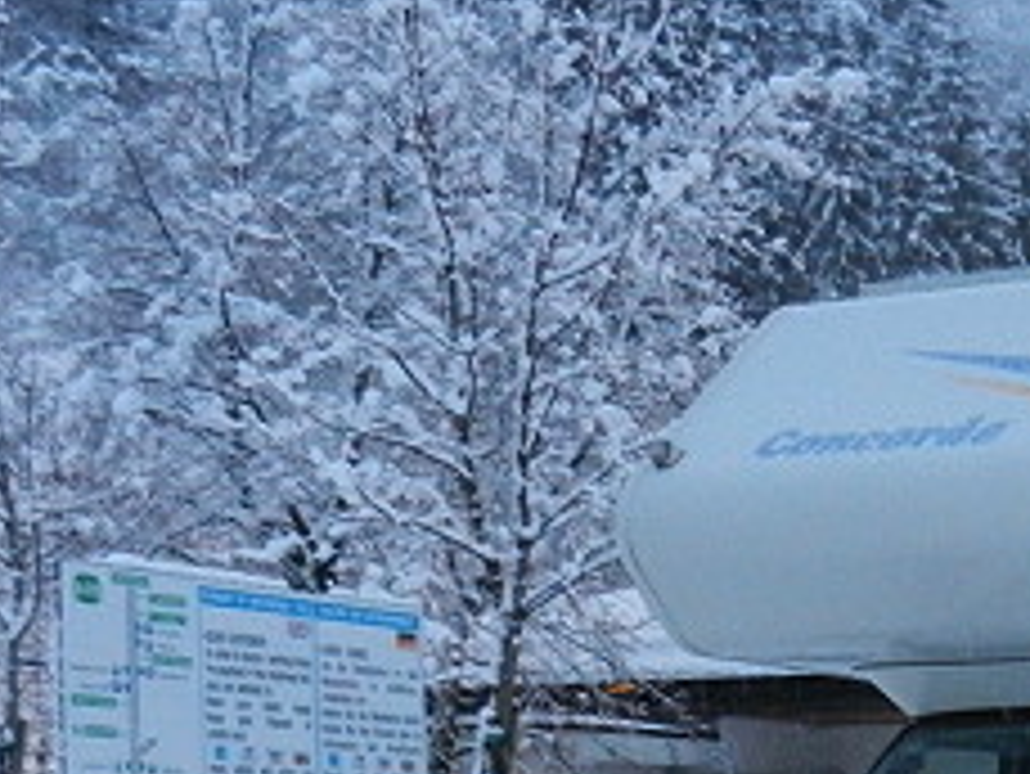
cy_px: 1048
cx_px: 1331
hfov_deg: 20.8
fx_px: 2560
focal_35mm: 86
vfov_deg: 16.1
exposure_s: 1/60
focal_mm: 5.1
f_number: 3.6
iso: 640
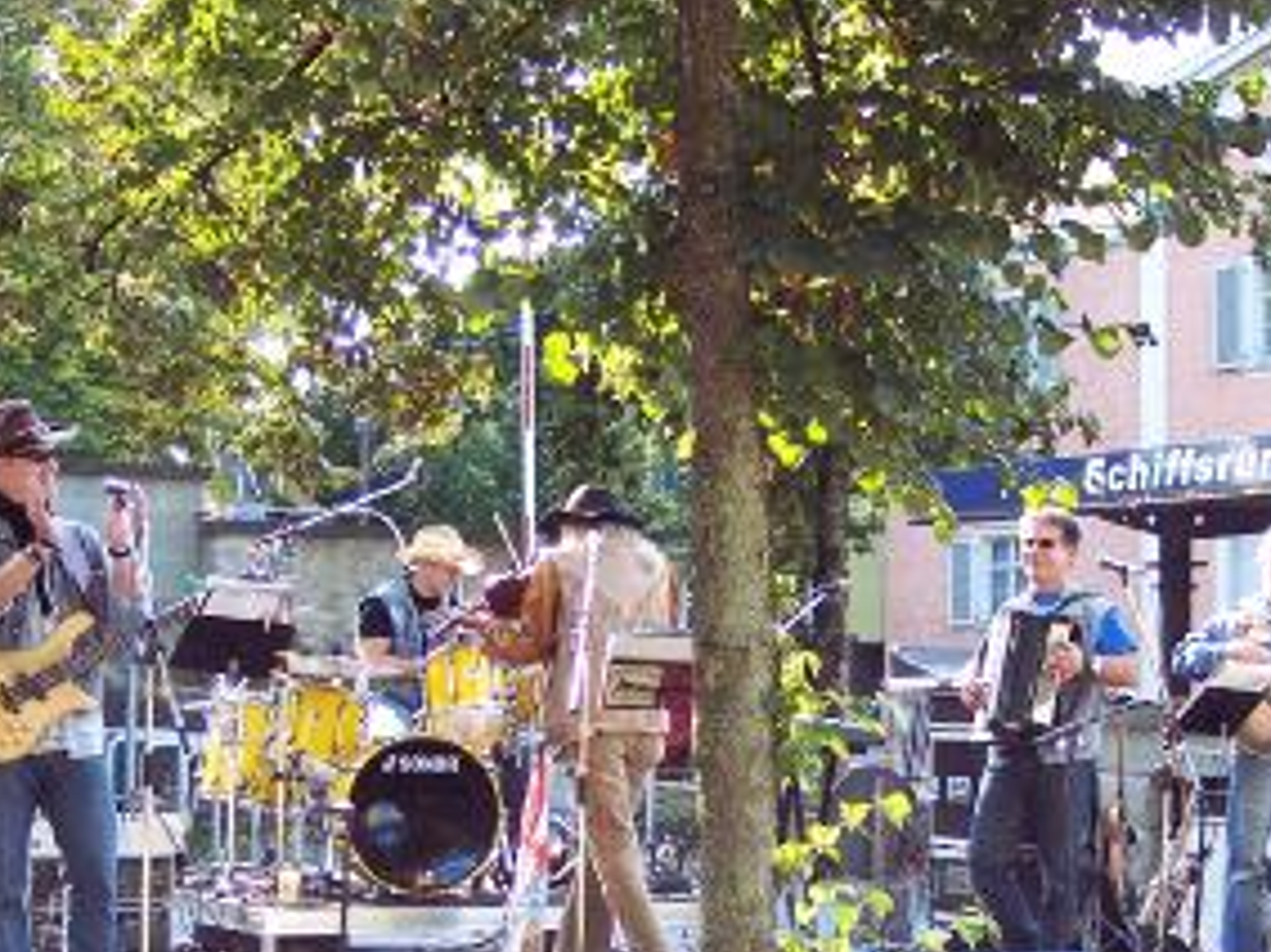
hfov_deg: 28.2
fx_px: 2532
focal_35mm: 69
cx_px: 579
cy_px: 685
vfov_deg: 21.2
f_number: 2.8
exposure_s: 1/90
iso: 140
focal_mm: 8
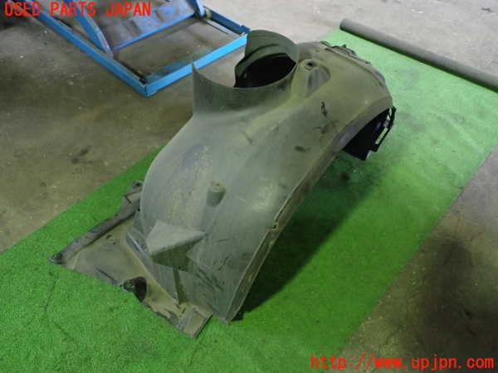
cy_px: 186
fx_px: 432
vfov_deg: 46.8
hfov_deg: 60.0
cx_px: 249
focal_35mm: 30
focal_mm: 5.4
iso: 500
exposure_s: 1/30
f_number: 2.3
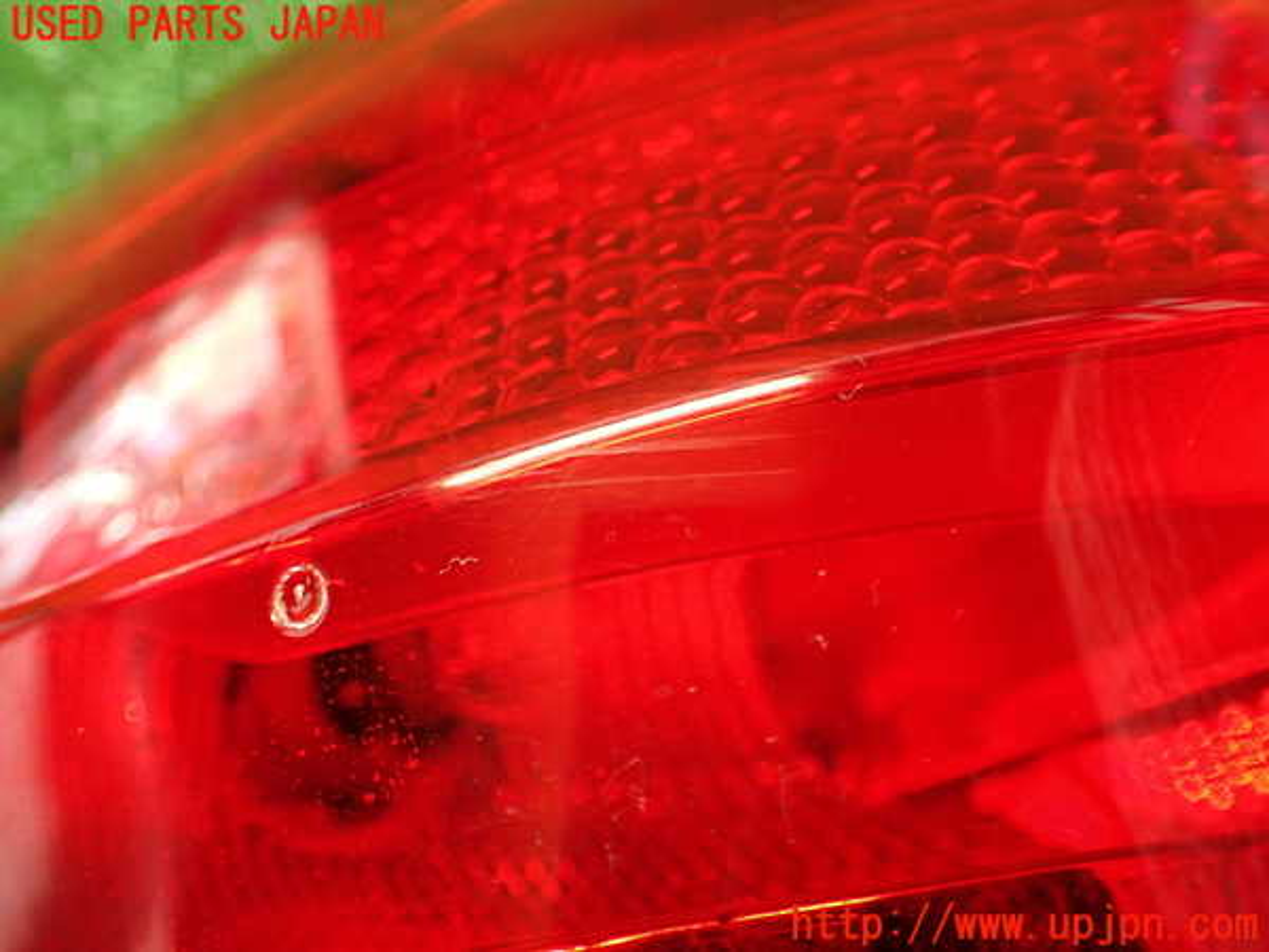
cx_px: 634
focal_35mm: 32
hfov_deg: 56.8
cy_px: 476
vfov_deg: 44.2
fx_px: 1173
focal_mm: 5.79
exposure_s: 1/30
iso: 250
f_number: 2.4
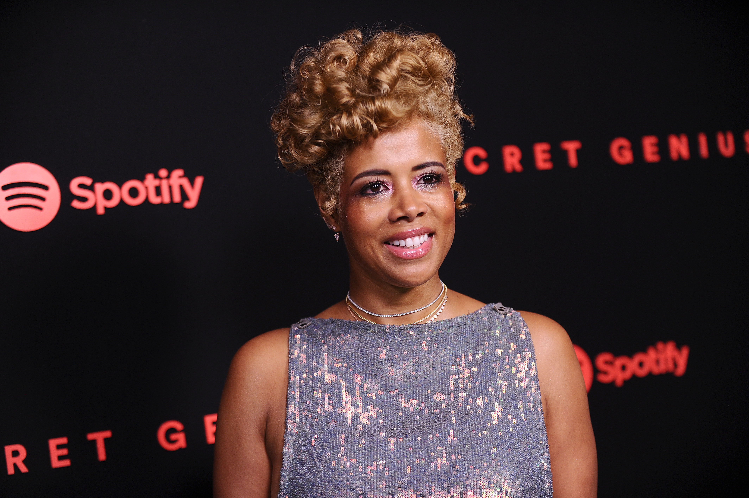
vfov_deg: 17.5
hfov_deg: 26.0
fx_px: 1622
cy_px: 249
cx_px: 374
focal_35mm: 78
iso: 1000
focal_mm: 78
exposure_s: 1/400
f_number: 2.8
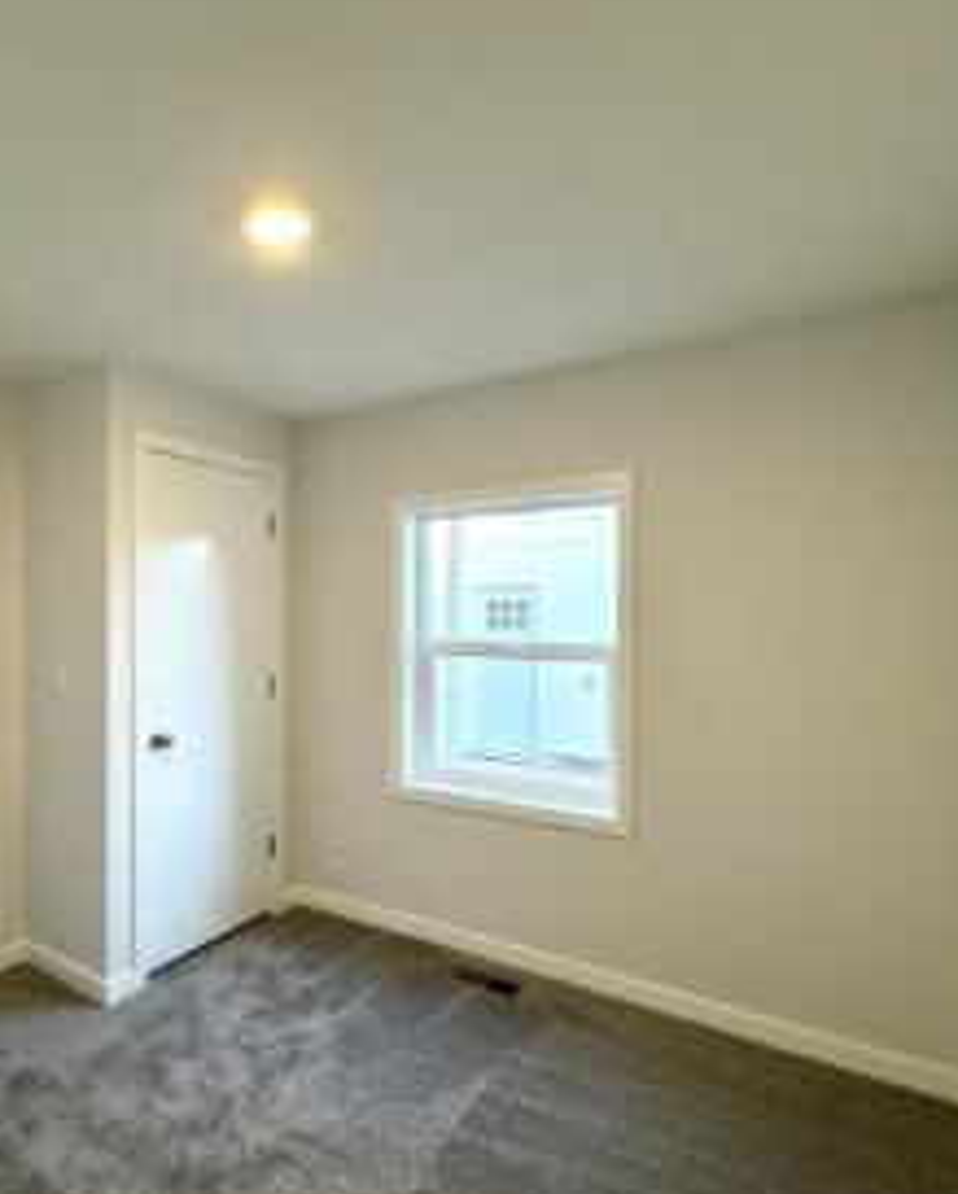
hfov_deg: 66.9
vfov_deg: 80.3
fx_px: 708
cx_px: 346
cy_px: 621
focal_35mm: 20
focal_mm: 2.22
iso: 160
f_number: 2.2
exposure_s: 1/120
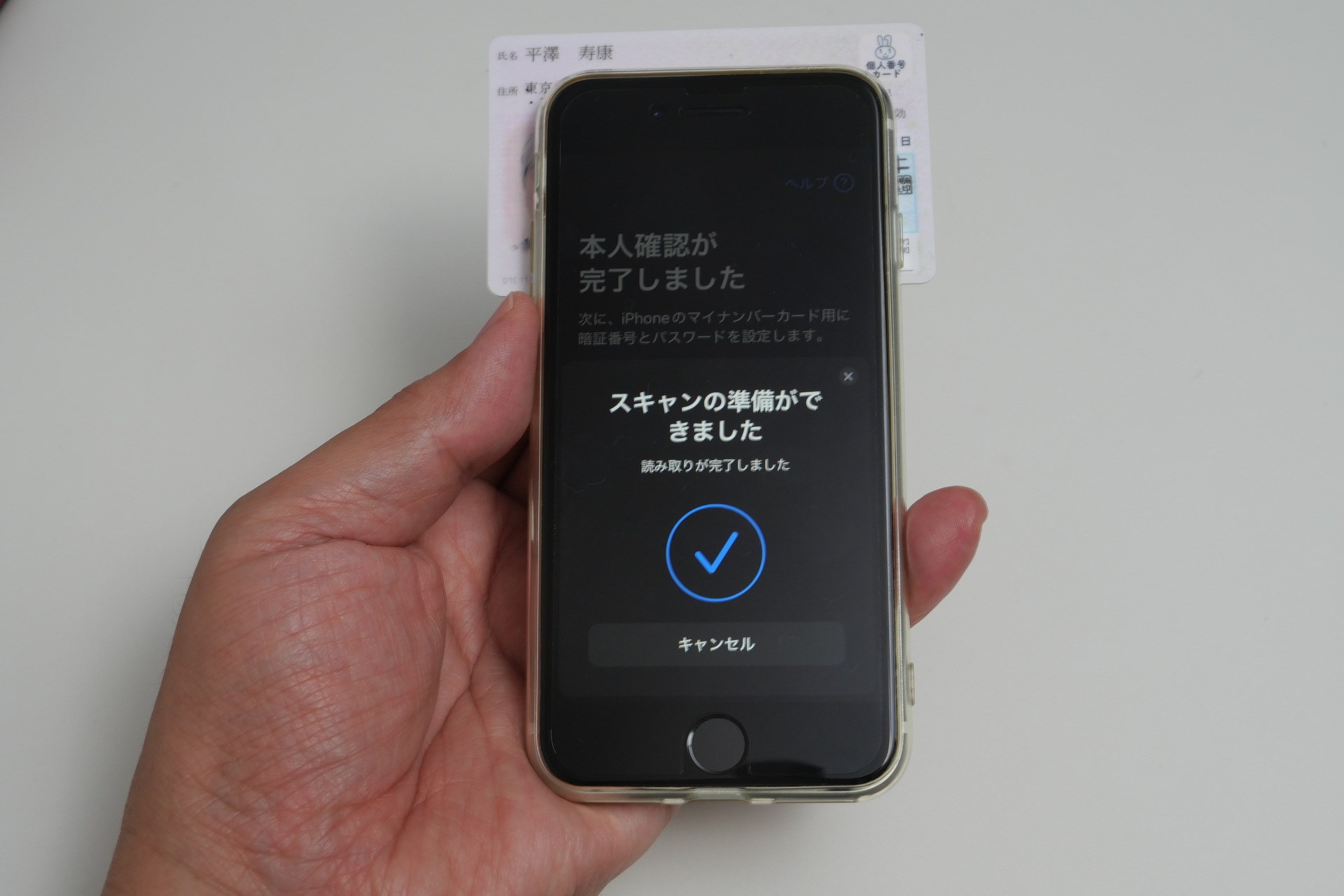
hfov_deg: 34.5
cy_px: 448
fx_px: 2165
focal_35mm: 58
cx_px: 672
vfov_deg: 23.4
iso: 400
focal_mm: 28
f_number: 6.3
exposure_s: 1/30
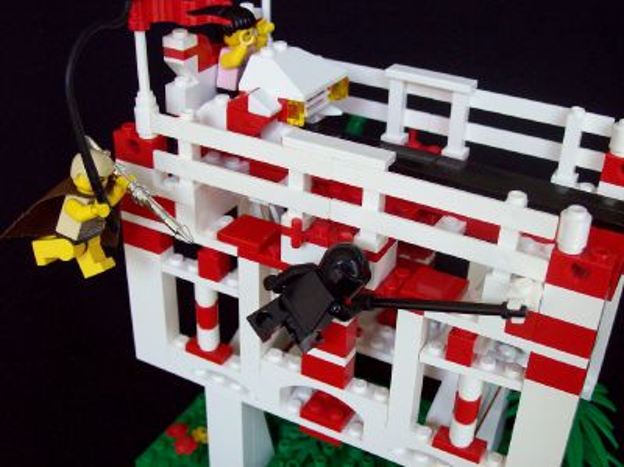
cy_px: 234
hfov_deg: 42.1
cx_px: 312
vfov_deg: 32.1
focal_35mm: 45
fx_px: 810
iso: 123
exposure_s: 1/42
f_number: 3
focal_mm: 7.6
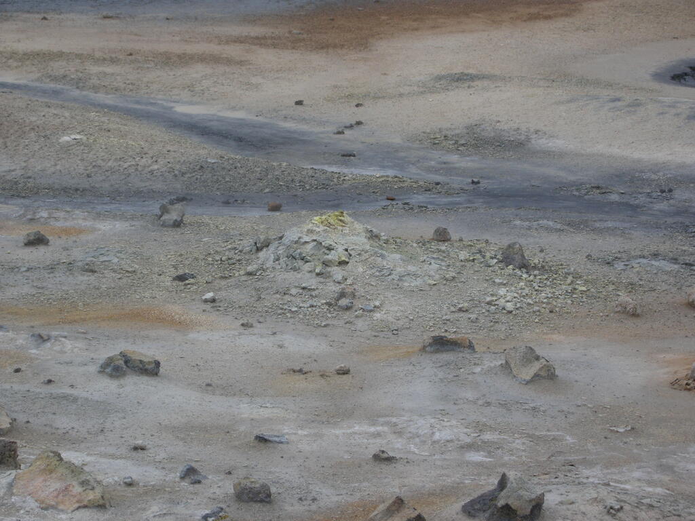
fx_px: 2470
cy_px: 260
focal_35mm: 123
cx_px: 348
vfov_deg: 12.0
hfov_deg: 16.0
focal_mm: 26.3
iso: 100
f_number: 5.8
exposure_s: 1/260
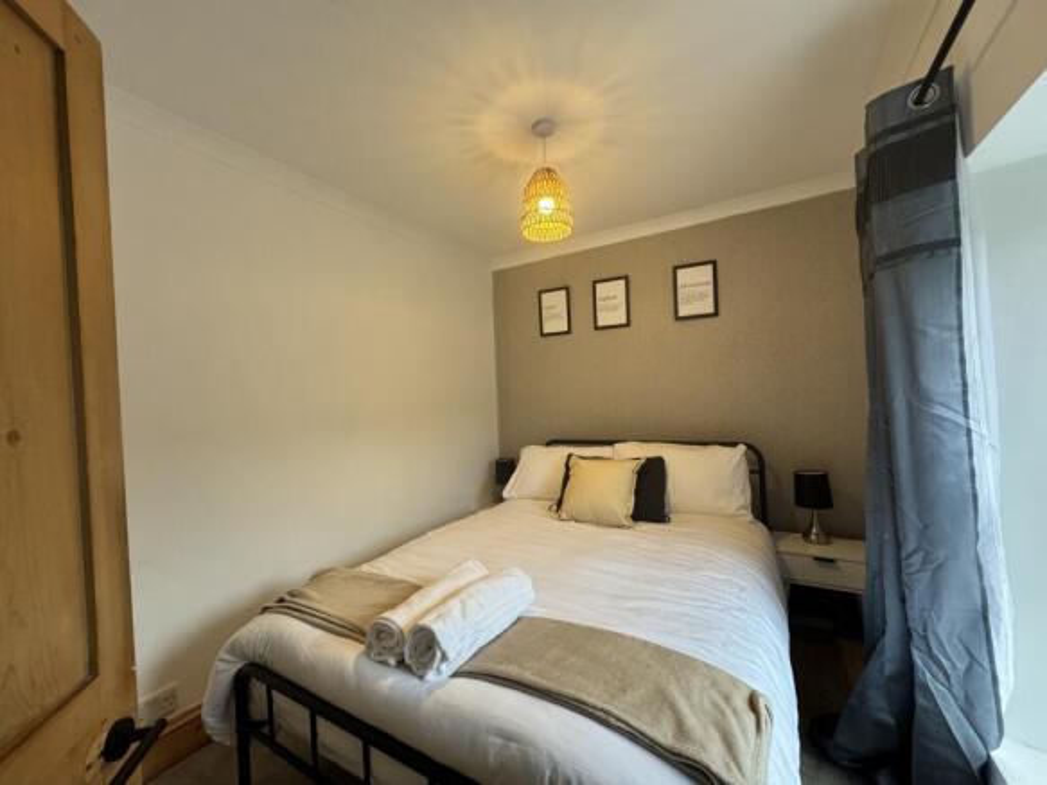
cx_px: 524
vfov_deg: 85.7
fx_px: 423
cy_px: 392
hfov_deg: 102.1
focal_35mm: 14
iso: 320
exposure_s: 1/100
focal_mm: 2.22
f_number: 2.2
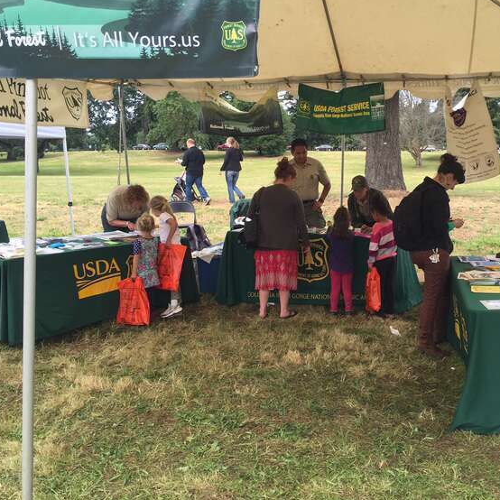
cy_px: 231
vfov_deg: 44.9
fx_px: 605
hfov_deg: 44.4
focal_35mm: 37
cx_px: 326
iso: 32
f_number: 2.2
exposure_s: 1/549
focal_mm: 4.15
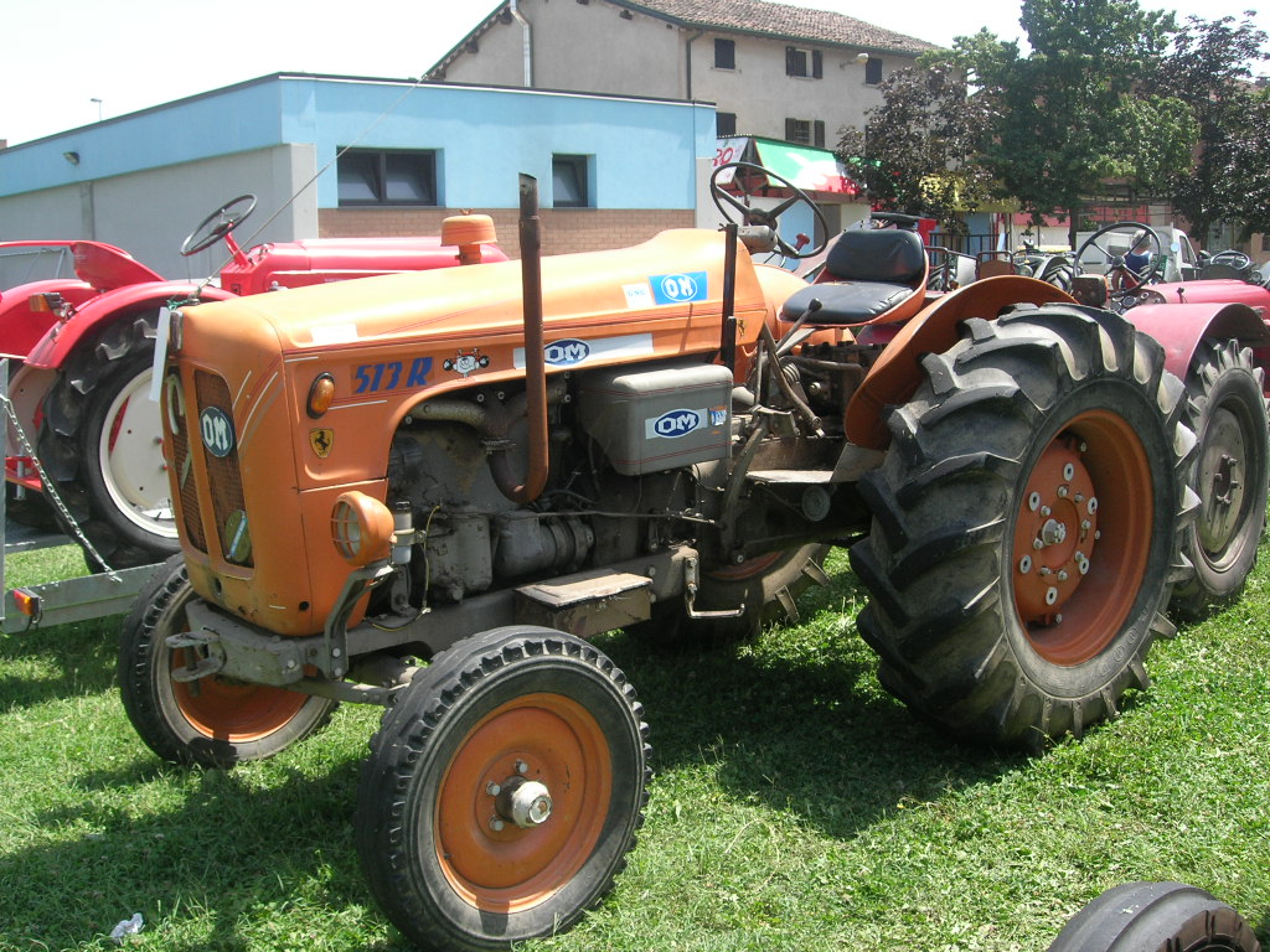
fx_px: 1394
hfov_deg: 49.0
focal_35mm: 38
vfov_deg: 37.7
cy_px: 476
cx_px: 635
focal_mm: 7.8
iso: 64
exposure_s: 1/232
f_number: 4.8
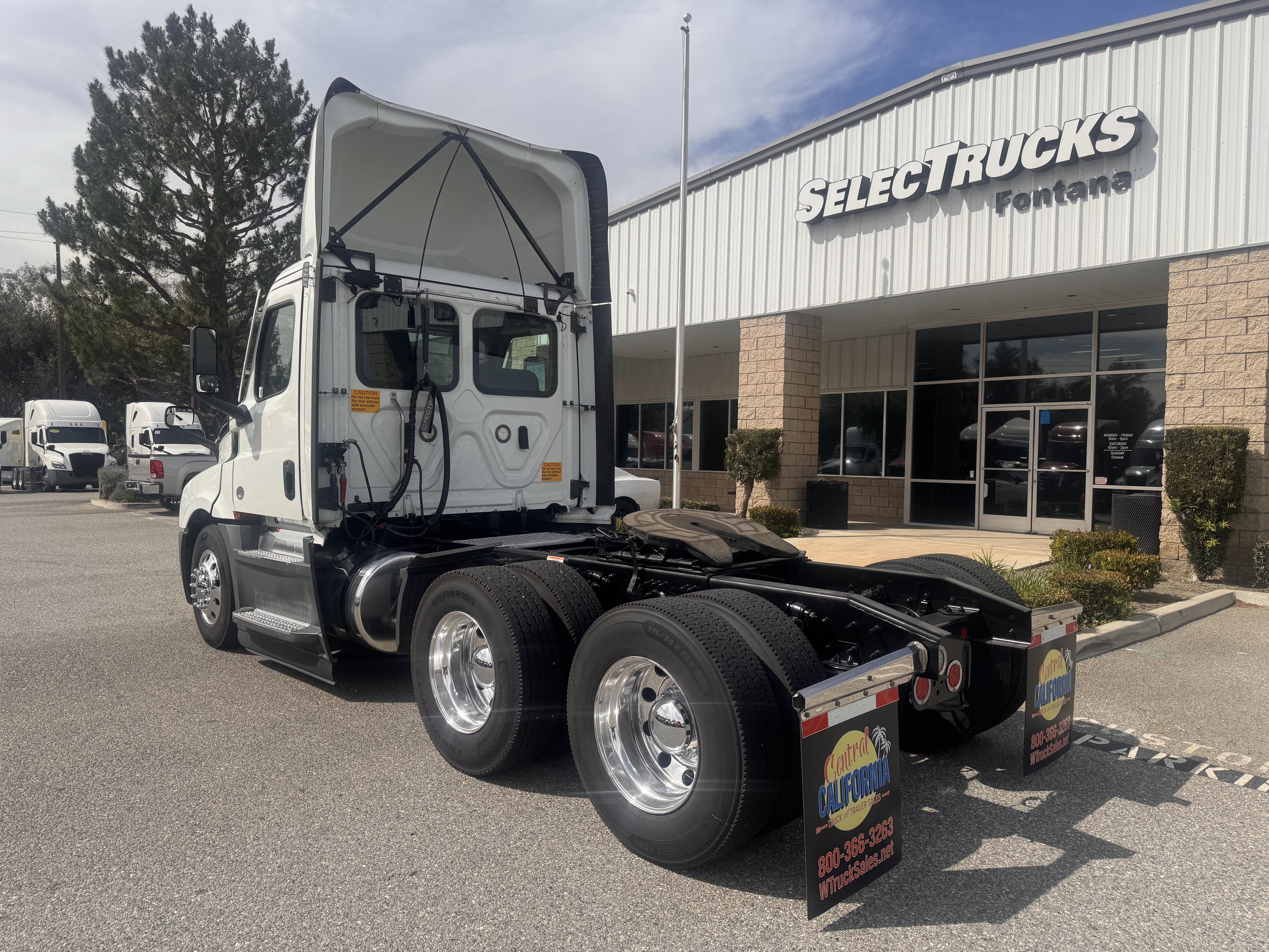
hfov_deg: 71.6
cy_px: 476
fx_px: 880
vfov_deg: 56.8
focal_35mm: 24
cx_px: 634
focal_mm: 6.76
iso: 80
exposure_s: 1/4950
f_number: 1.78
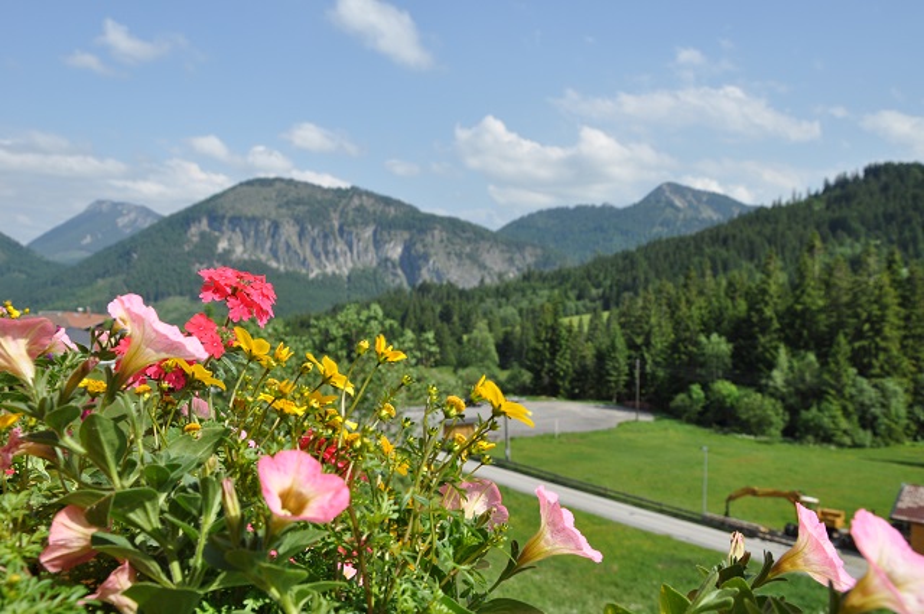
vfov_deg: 36.8
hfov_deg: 53.2
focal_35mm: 36
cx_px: 462
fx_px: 923
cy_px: 307
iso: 200
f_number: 9
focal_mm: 24
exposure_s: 1/320
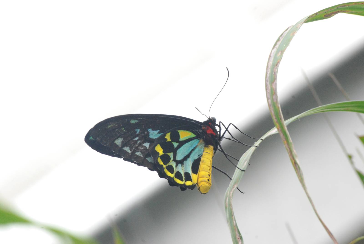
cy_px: 122
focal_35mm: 450
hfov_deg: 4.6
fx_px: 4555
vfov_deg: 3.1
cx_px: 182
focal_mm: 300
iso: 1600
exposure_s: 1/160
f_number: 14
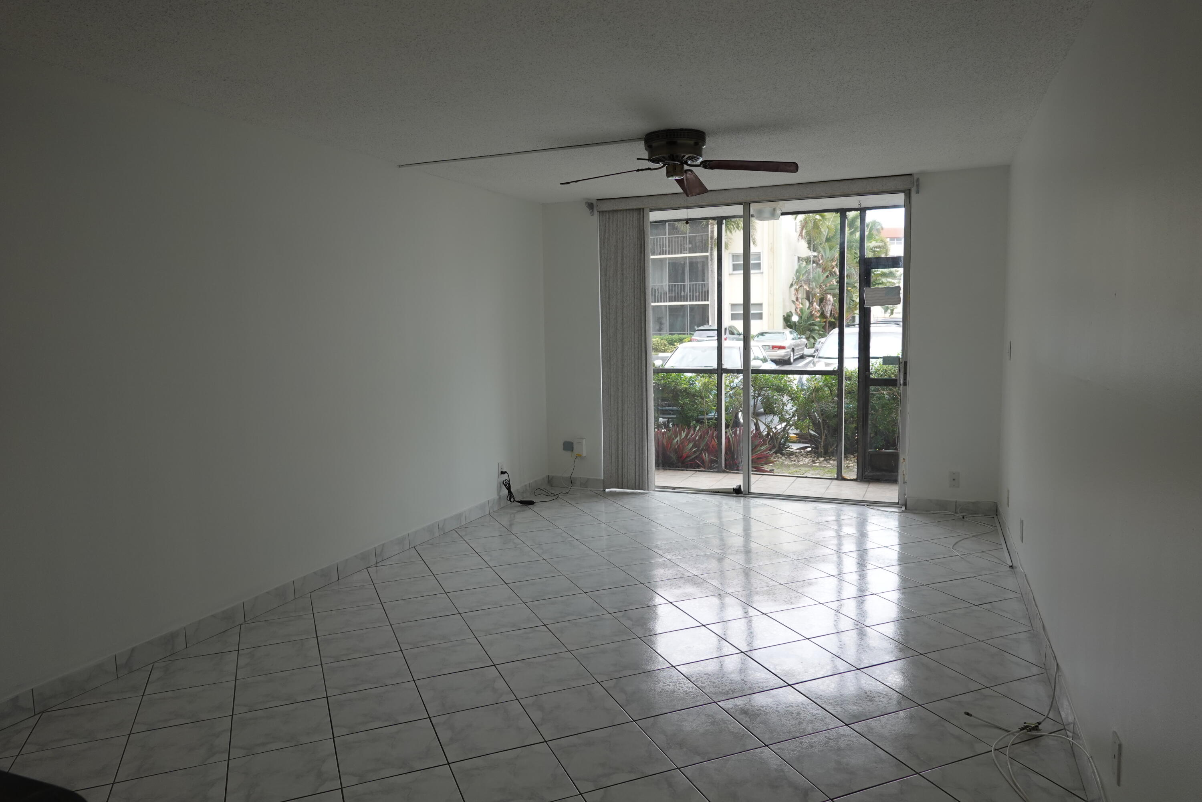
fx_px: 801
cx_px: 601
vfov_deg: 53.1
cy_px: 401
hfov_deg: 73.7
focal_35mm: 24
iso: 100
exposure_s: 1/100
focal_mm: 9
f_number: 2.8
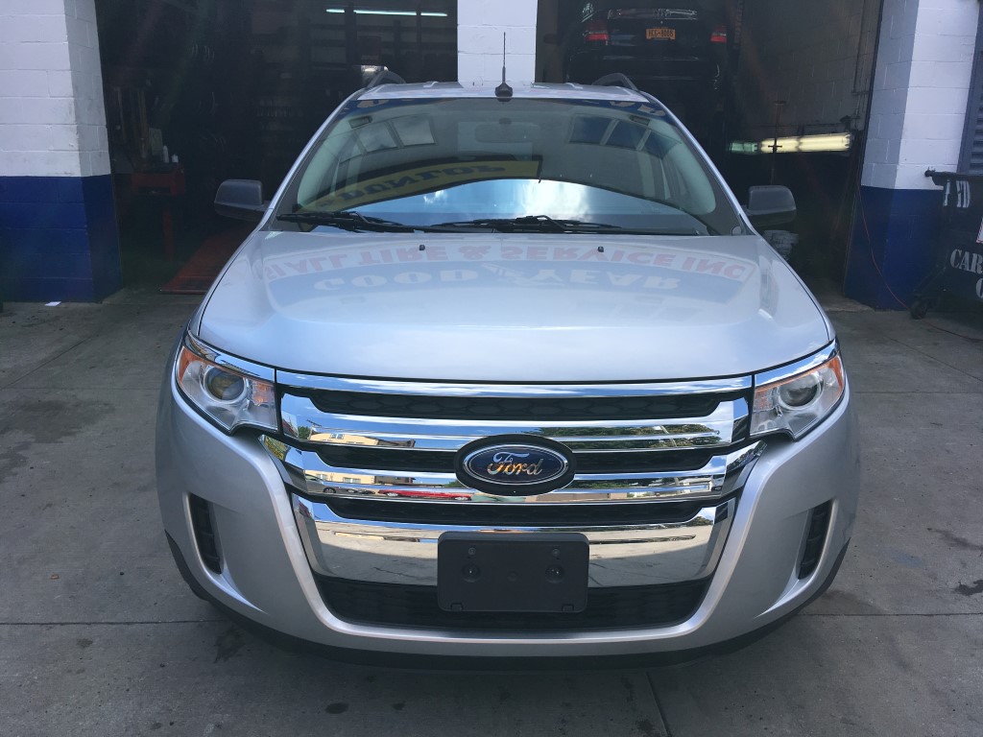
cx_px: 492
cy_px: 368
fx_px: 824
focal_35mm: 29
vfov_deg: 48.2
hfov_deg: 61.7
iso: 25
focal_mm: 4.15
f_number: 2.2
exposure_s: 1/1068
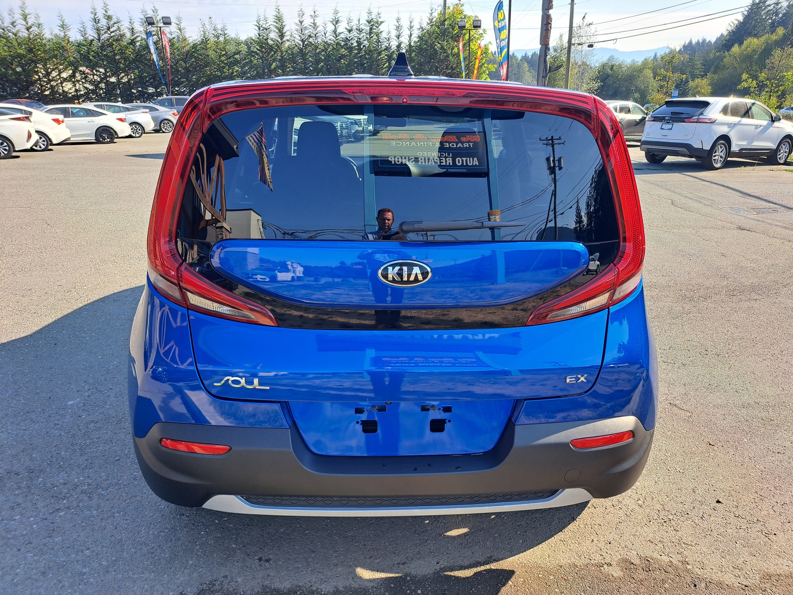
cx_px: 396
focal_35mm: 24
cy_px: 298
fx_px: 550
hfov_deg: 71.6
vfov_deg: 56.8
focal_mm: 5.23
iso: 50
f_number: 1.8
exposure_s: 1/431
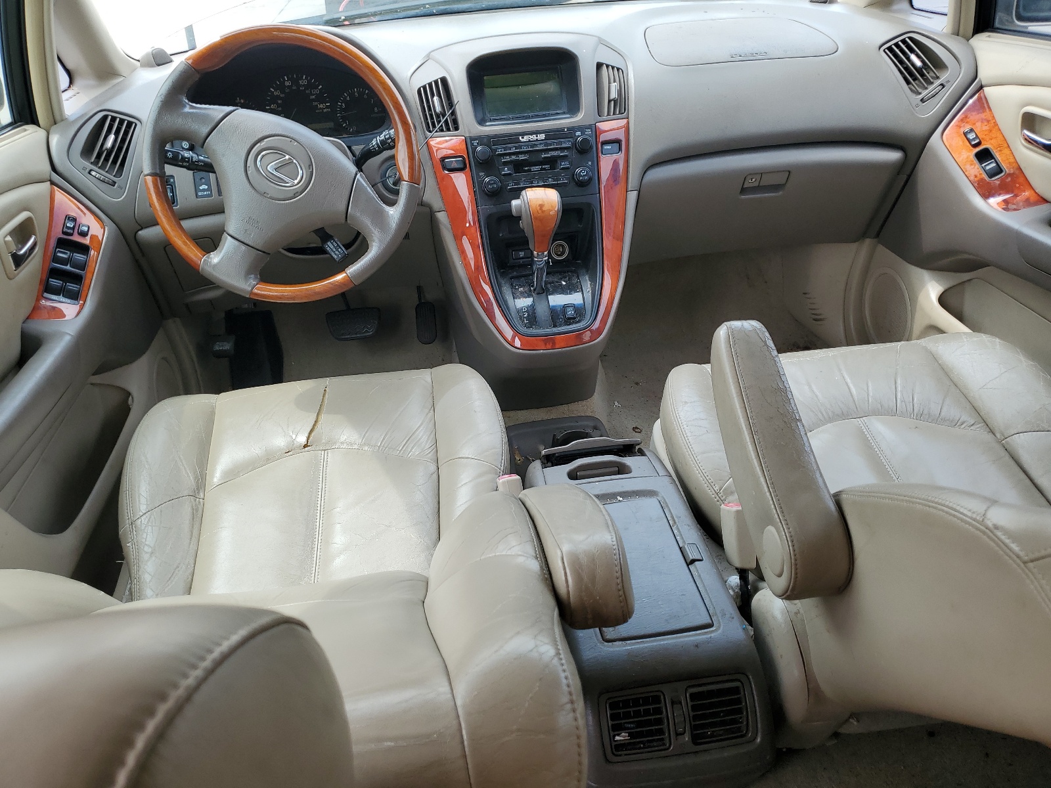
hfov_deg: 67.3
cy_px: 394
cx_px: 526
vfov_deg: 53.1
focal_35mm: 26
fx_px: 789
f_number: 1.5
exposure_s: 1/500
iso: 50
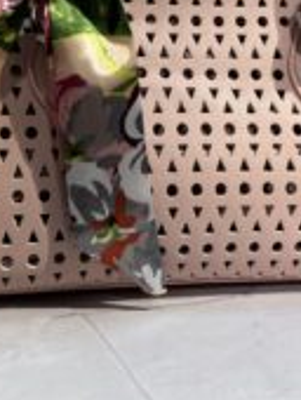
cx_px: 167
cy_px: 106
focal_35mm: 61
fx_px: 705
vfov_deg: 31.2
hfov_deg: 24.1
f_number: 1.5
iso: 50
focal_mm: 5.7
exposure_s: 1/214
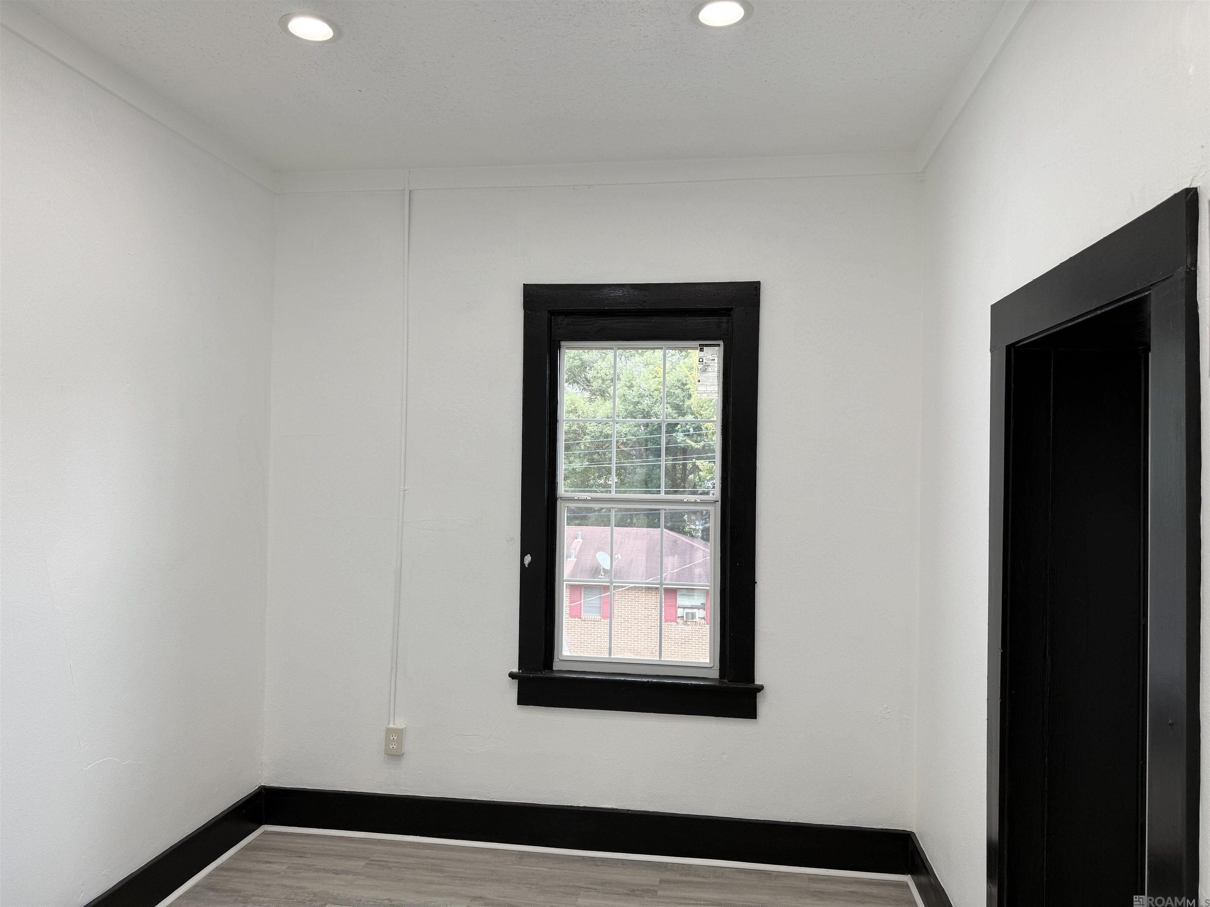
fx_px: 839
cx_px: 605
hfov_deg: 71.6
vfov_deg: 56.8
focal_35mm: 24
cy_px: 454
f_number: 1.78
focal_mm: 6.76
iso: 64
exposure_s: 1/120
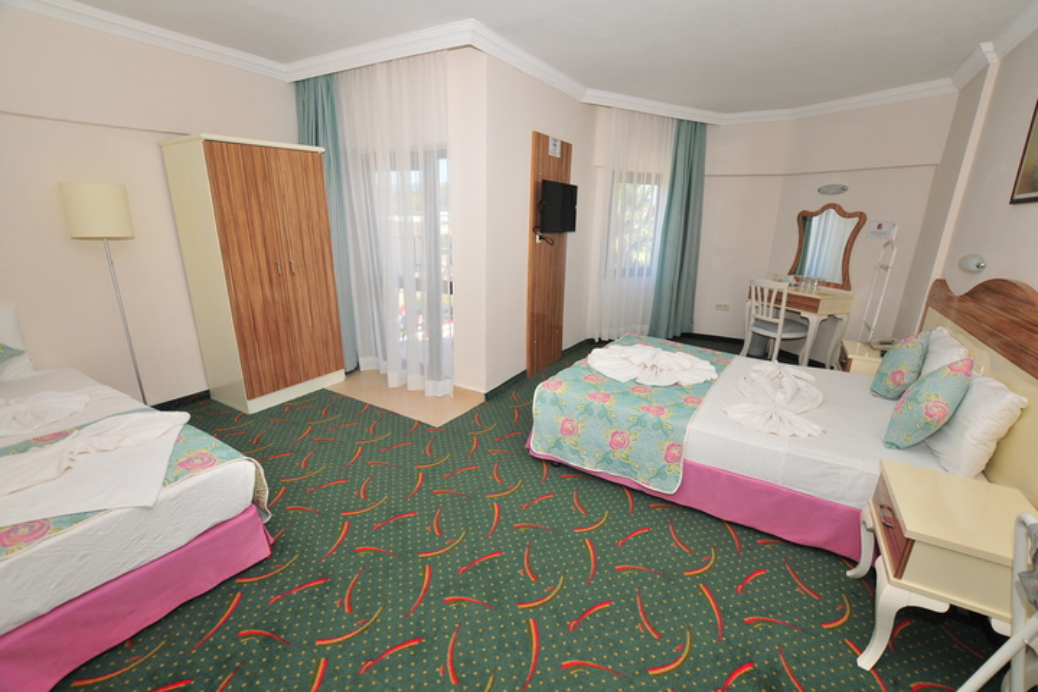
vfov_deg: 77.3
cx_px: 519
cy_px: 346
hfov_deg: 100.4
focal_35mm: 15
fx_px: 432
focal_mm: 10
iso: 200
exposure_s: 1/160
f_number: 6.3
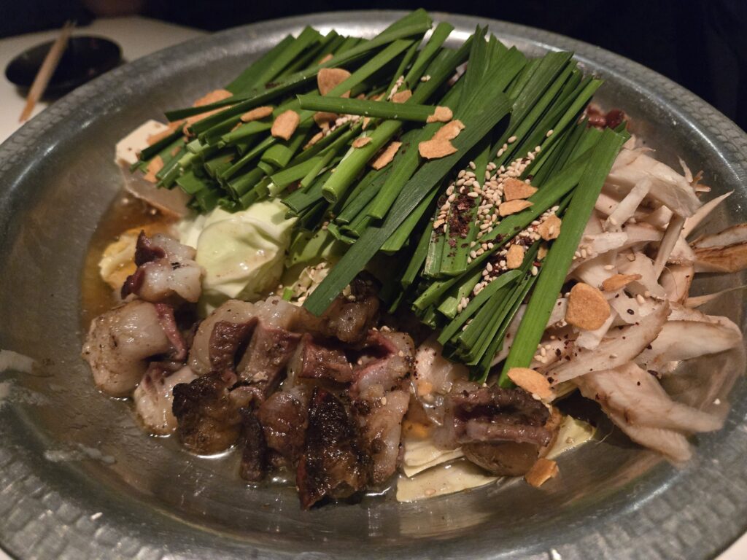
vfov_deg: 58.9
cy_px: 280
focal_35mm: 23
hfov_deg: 73.9
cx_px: 374
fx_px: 496
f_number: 1.8
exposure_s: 1/100
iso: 2500
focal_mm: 5.4
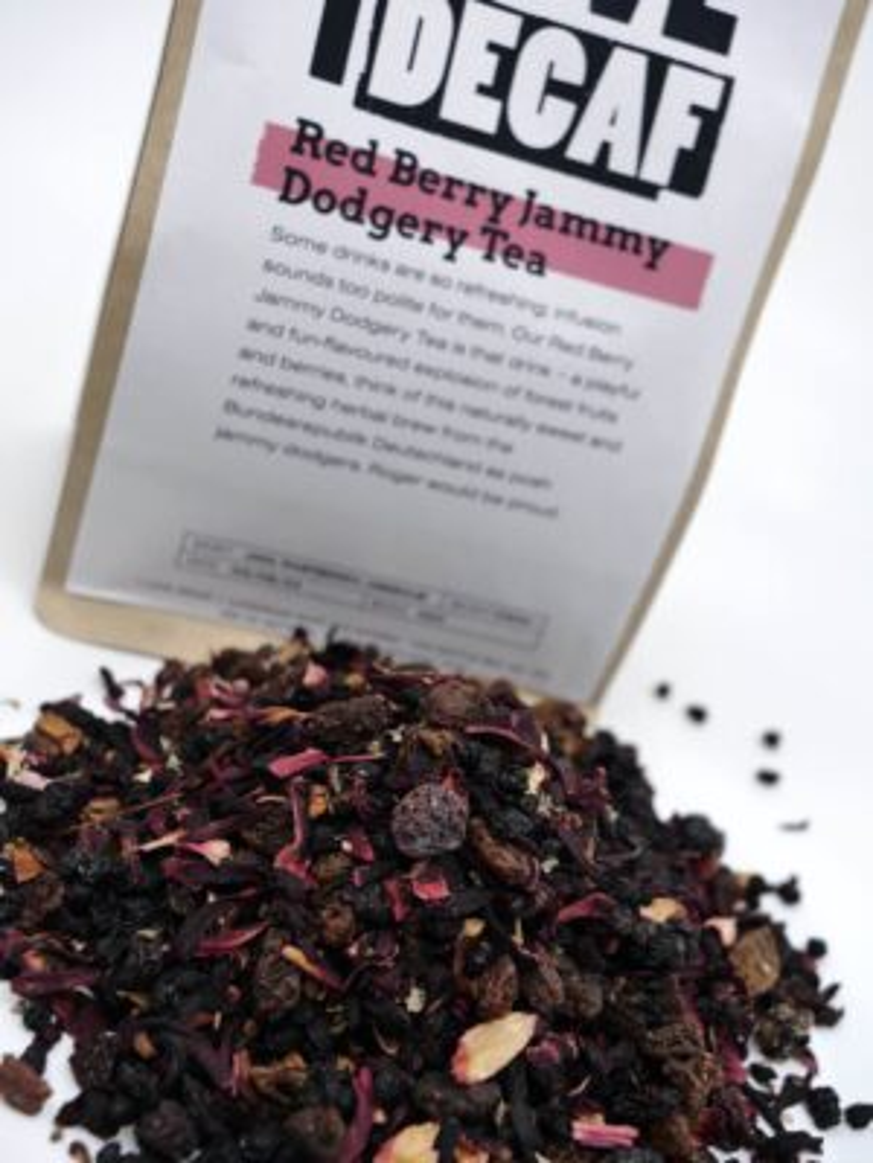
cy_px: 582
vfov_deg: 42.9
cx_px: 436
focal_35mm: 44
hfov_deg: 32.9
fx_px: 1480
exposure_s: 1/200
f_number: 4.5
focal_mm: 22
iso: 200
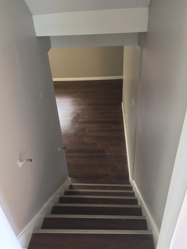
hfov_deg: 46.8
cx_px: 96
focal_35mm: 30
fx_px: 216
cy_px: 128
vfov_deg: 60.0
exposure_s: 1/15
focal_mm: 4.15
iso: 250
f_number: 2.2
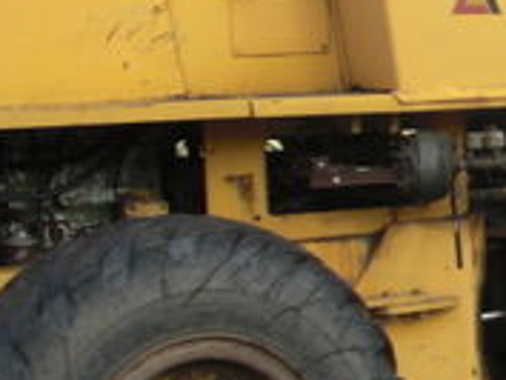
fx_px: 1902
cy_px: 169
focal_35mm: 130
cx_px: 901
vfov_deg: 11.4
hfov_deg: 13.6
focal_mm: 6.3
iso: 50
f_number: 2.8
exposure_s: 1/125
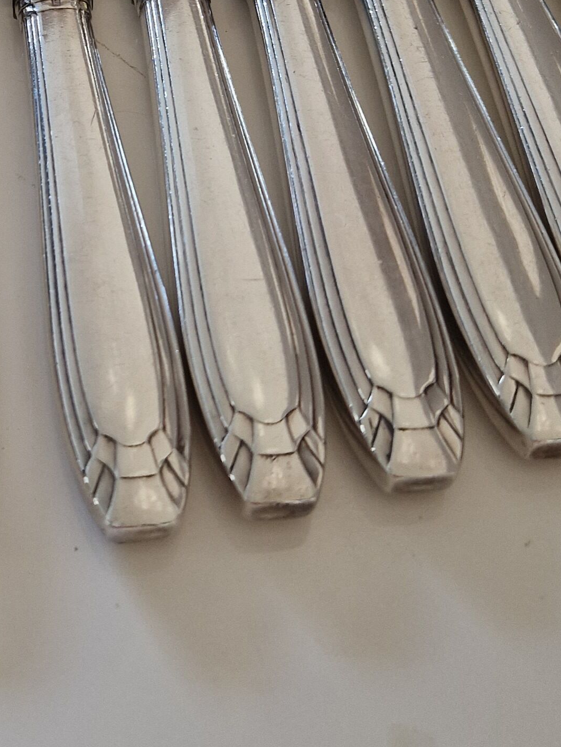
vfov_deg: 28.4
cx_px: 4
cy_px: 37
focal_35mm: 65
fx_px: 1404
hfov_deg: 21.8
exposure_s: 1/100
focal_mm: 5.4
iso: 160
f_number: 1.8
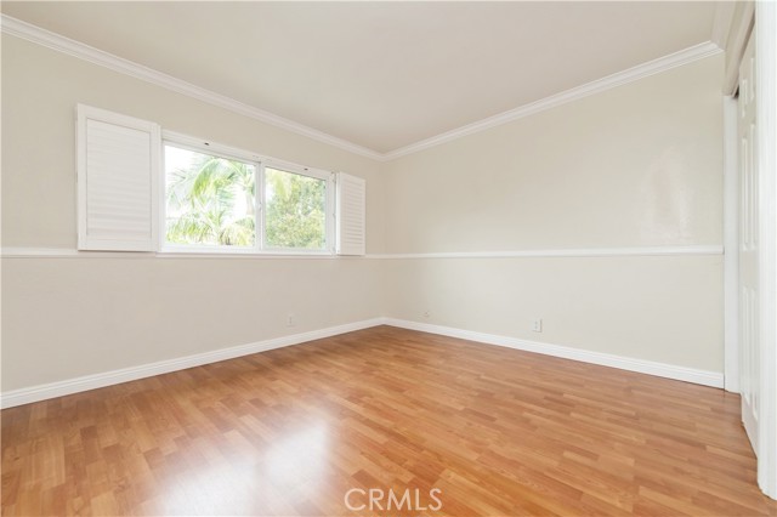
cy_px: 258
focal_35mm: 14
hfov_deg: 104.3
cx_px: 388
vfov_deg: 81.1
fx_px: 302
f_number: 5
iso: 200
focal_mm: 14
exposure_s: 1/80
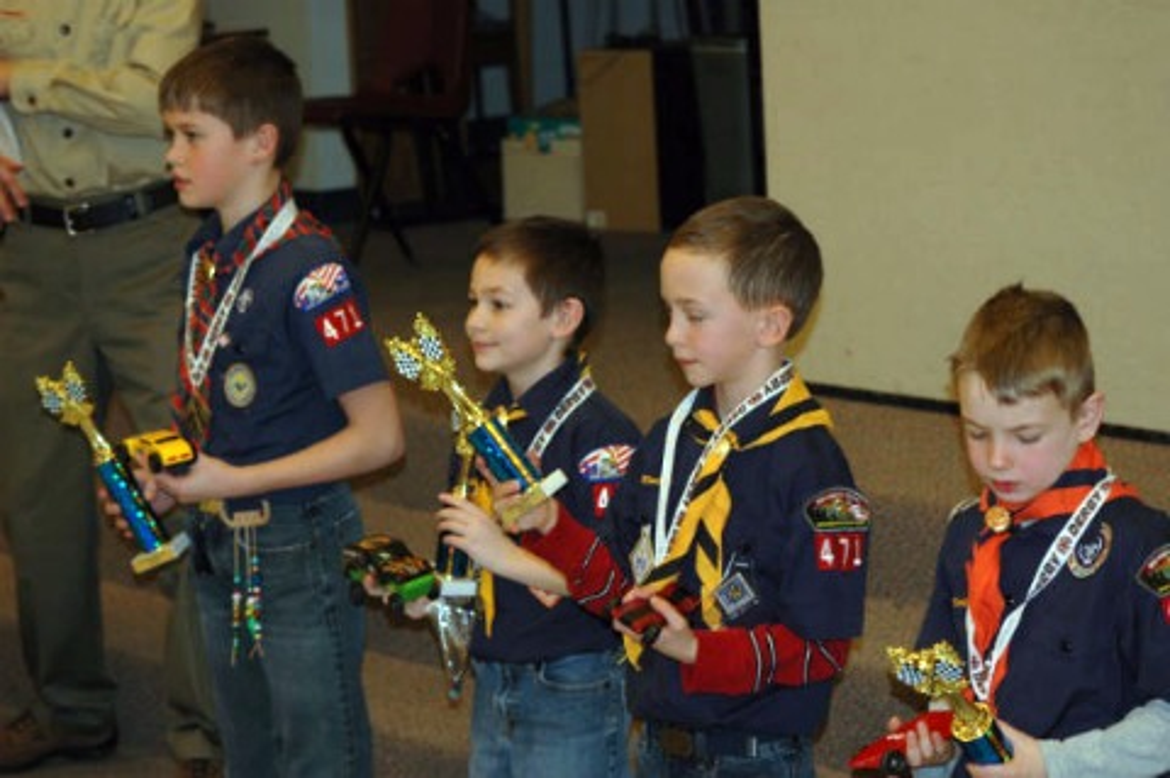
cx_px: 585
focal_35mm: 105
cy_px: 389
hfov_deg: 19.5
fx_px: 3409
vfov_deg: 13.0
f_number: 4
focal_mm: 70
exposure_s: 1/60
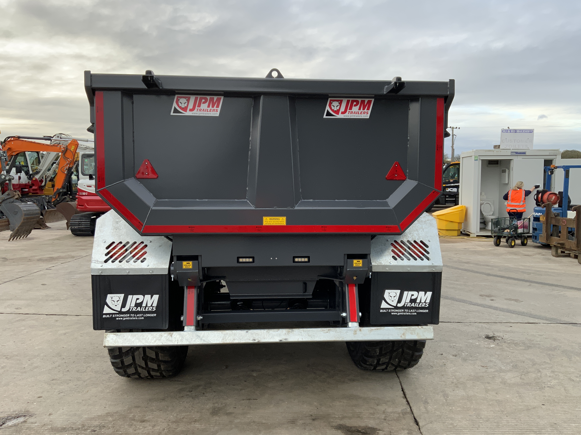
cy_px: 218
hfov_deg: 61.7
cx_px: 290
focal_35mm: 29
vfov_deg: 48.2
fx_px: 487
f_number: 1.8
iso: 16
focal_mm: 3
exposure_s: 1/412
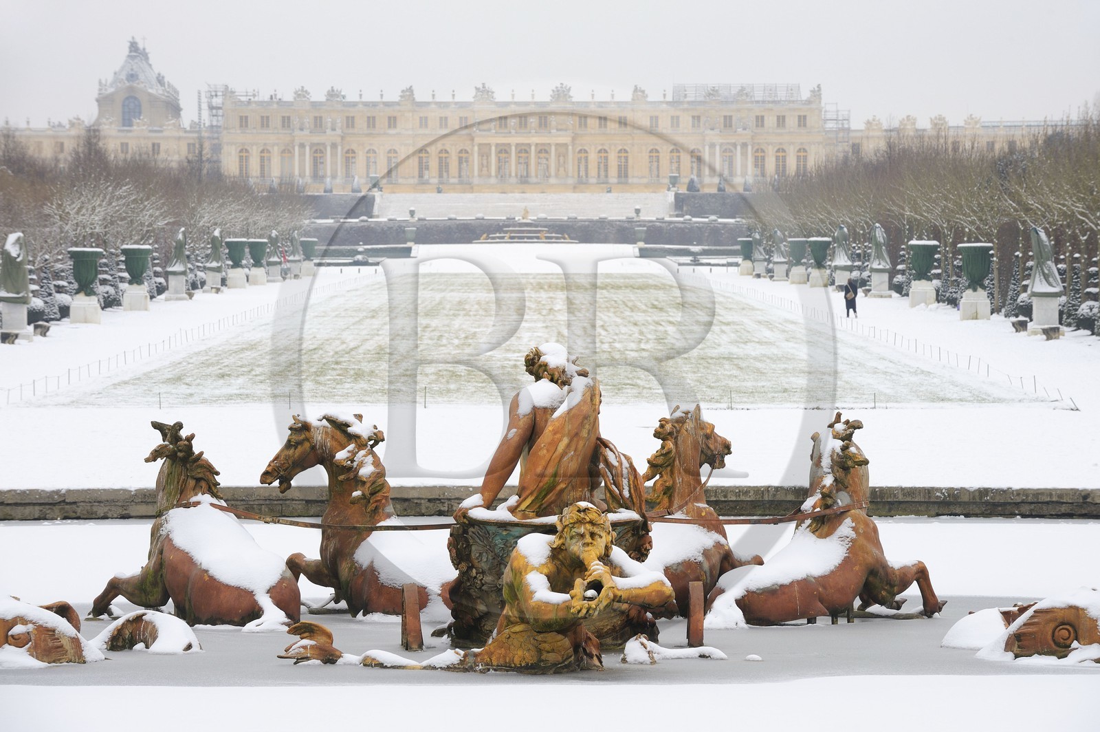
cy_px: 366
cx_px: 550
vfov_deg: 8.8
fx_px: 4732
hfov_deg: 13.3
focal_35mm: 155
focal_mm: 155
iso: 400
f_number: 9
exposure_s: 1/160
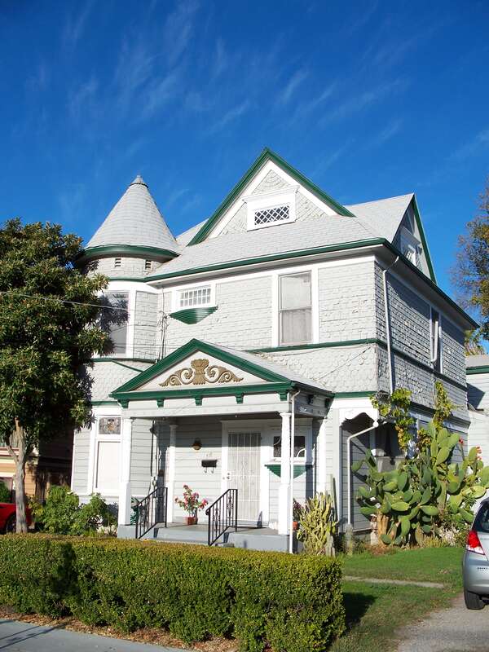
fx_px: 697
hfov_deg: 38.7
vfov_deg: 50.1
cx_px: 244
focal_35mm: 37
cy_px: 326
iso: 64
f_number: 4
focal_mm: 7.8
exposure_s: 1/640
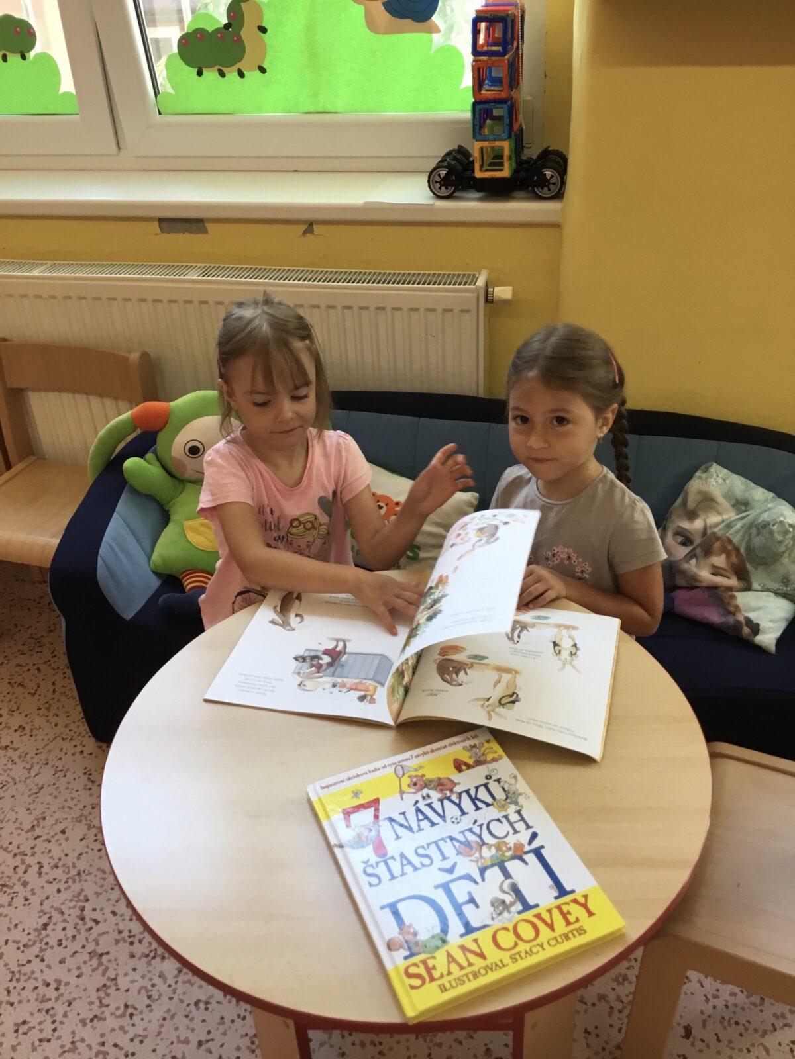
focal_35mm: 31
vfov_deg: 58.4
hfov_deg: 45.4
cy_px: 530
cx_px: 398
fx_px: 949
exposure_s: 1/33
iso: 32
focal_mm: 3.3
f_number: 2.4
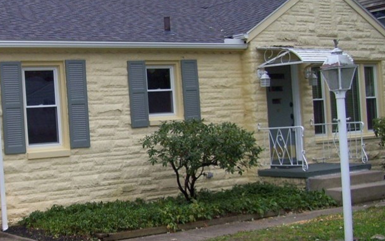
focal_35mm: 64
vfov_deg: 20.3
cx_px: 75
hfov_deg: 31.1
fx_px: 672
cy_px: 146
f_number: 2.7
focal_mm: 6
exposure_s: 1/60
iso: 100
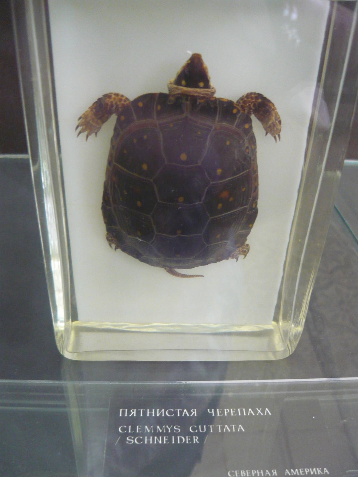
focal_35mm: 33
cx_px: 179
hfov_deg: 42.9
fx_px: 455
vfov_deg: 55.4
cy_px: 238
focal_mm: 5.5
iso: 400
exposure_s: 1/13
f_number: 2.8
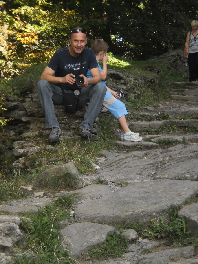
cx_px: 99
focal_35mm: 108
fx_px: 824
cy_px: 132
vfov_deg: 18.2
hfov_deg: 13.7
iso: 125
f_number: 5.9
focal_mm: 18.9
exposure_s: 1/100
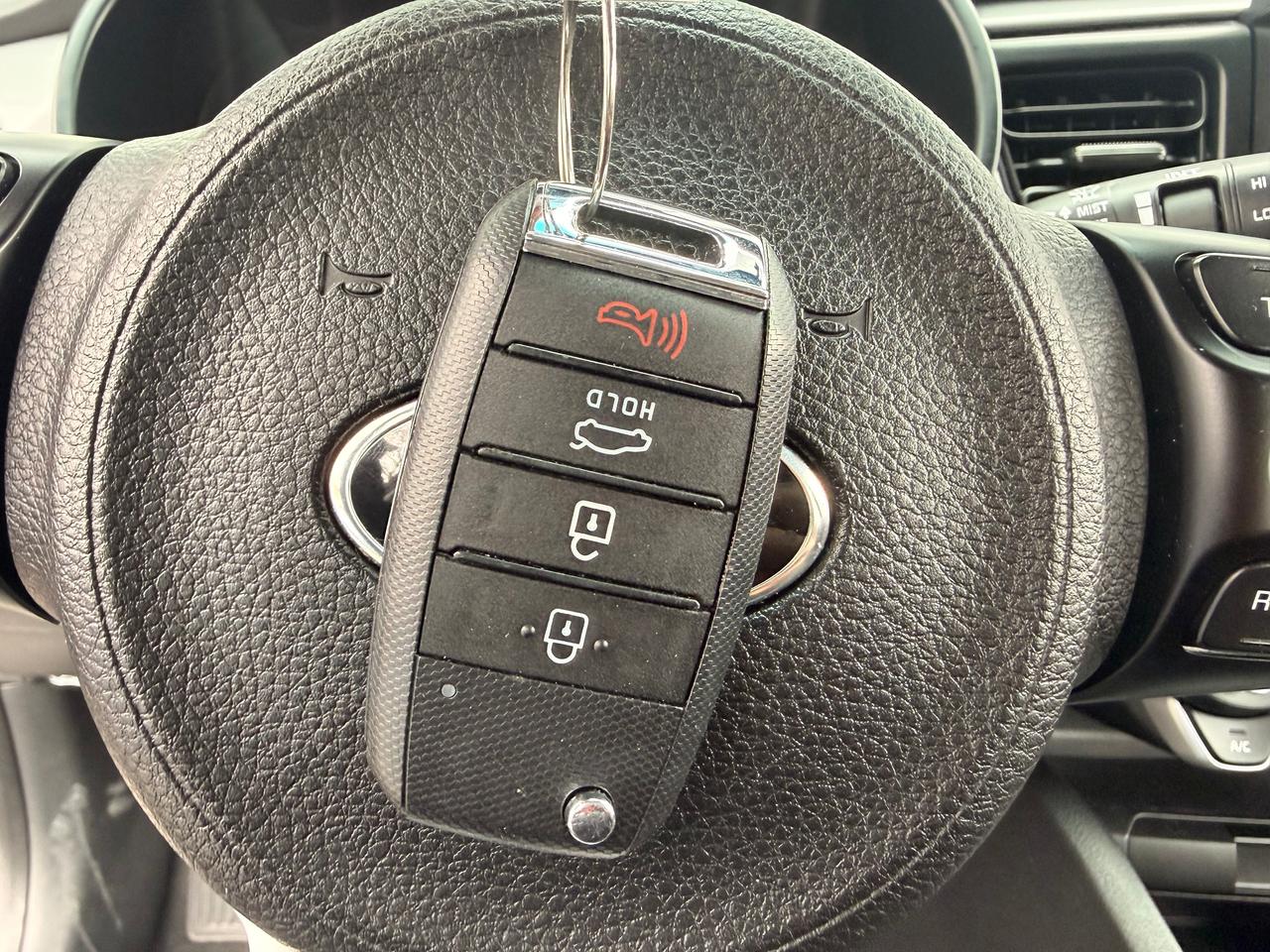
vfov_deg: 56.8
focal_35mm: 24
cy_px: 476
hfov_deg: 71.6
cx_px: 635
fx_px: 881
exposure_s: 1/60
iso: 320
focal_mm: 2.22
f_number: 2.2
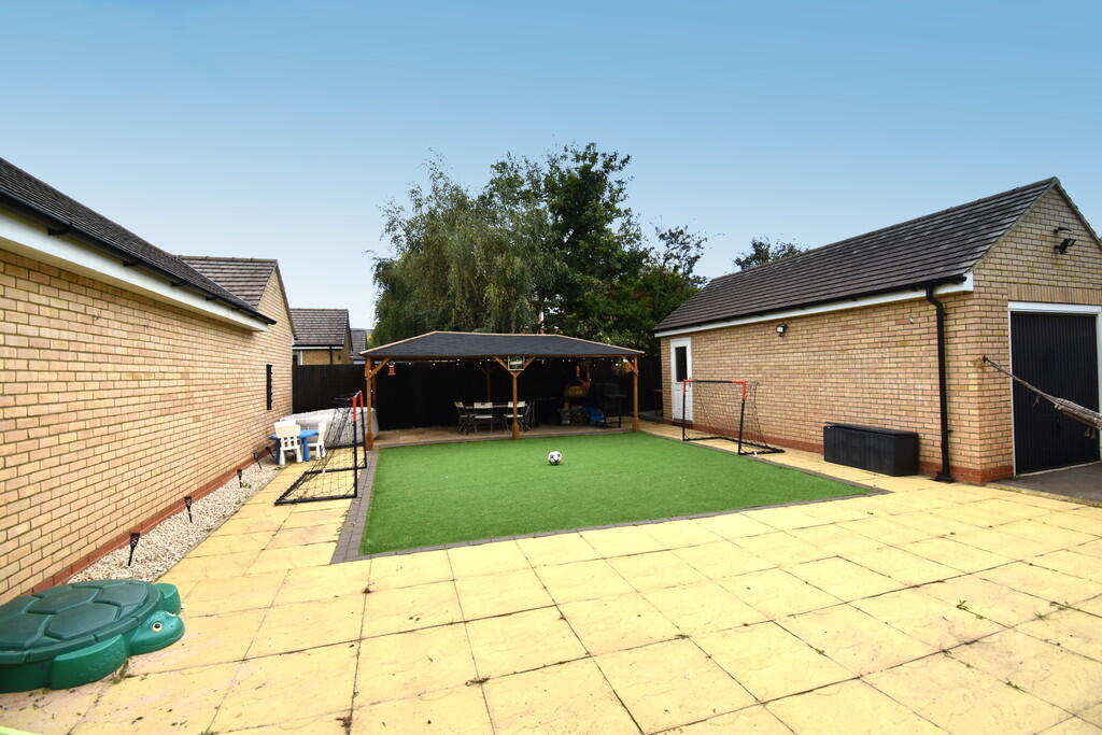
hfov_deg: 100.4
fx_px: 459
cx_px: 551
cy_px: 368
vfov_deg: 77.3
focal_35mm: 15
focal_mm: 10
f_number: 7.1
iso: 200
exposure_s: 1/250
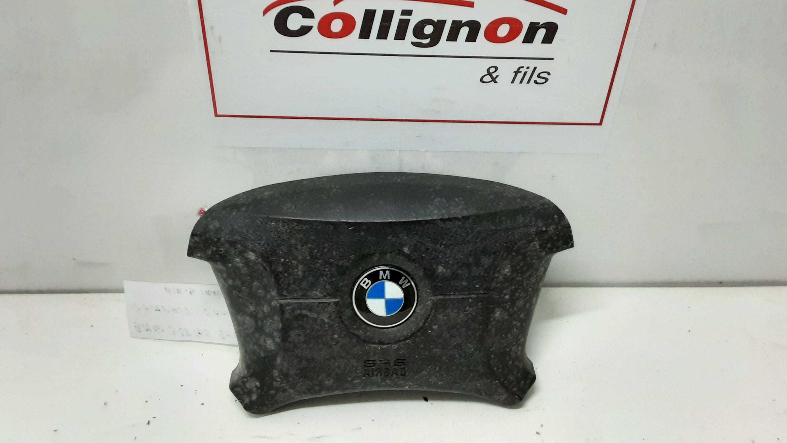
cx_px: 401
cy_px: 164
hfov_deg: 64.3
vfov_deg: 38.7
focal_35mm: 30
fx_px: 626
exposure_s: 1/50
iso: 100
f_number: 1.9
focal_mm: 2.91
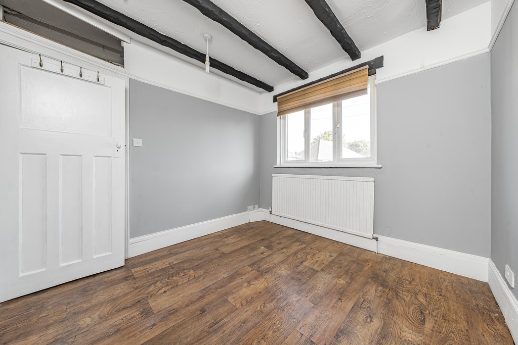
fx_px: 173
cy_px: 172
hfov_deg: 112.6
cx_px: 259
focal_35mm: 12
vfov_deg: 90.0
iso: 320
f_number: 9
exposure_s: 1/20
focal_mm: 12
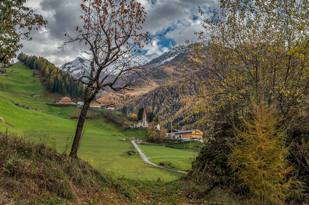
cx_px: 133
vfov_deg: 29.8
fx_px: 386
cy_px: 92
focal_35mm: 45
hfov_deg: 43.5
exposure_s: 1/125
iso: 100
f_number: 8
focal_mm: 35
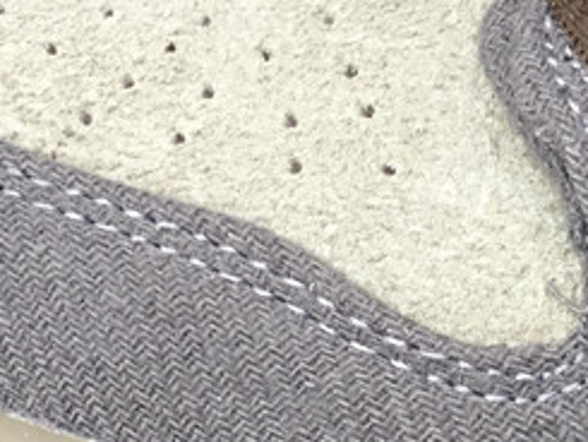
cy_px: 246
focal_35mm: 114
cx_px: 430
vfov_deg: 13.0
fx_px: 1937
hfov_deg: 17.2
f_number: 2.4
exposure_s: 1/50
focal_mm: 3.3
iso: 25
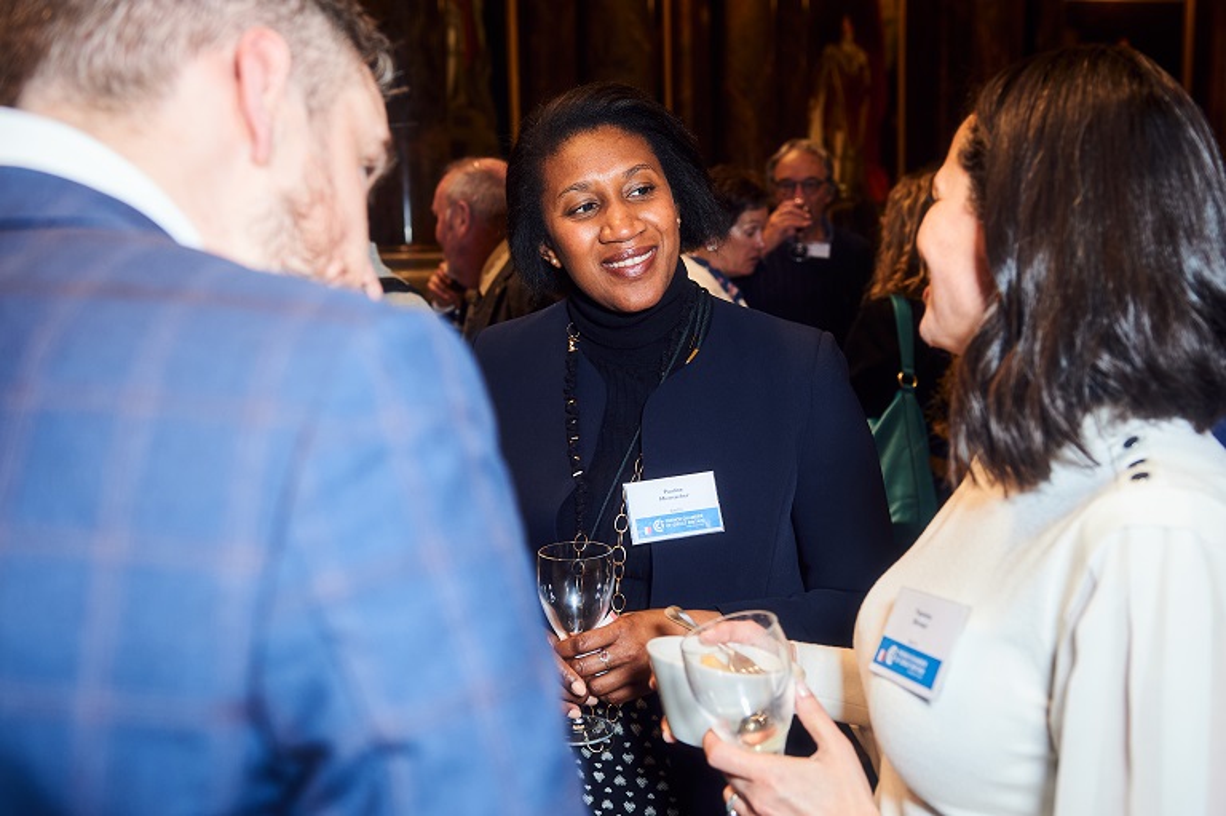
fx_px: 1089
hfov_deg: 58.7
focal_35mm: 32
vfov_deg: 41.1
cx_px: 613
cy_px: 408
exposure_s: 1/60
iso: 800
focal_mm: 32
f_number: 4
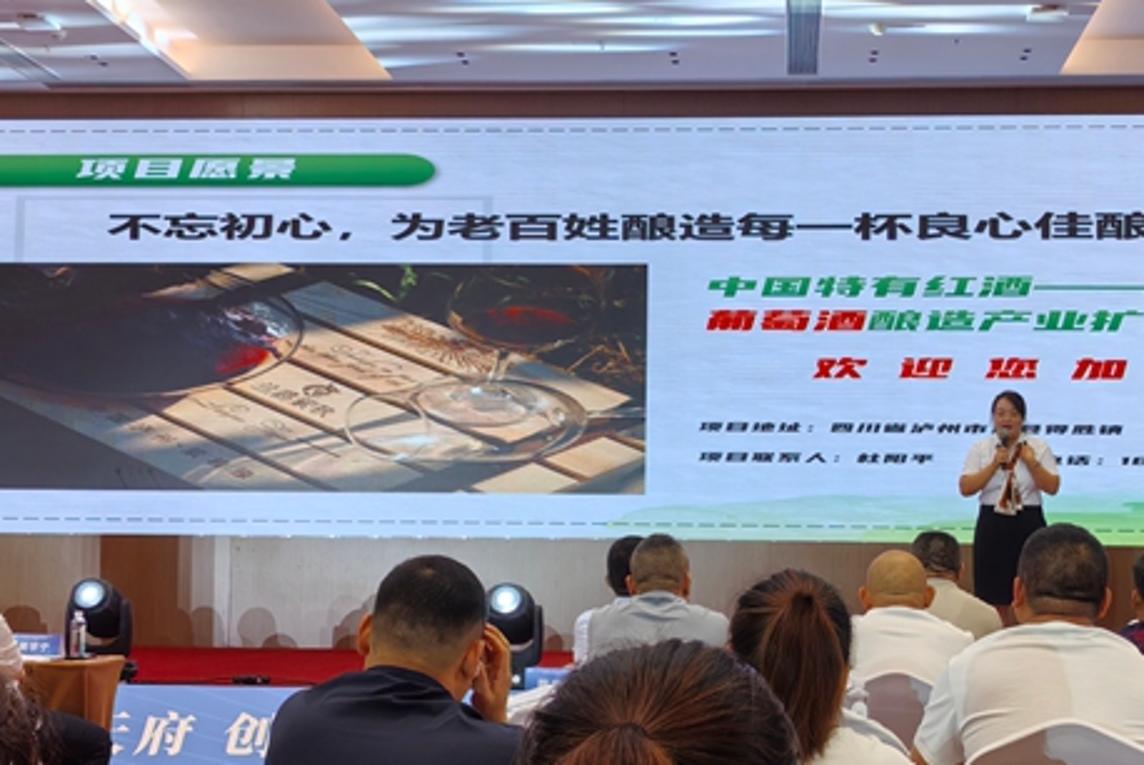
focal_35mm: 61
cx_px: 639
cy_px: 418
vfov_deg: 22.3
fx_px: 1940
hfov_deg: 32.8
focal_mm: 5.52
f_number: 1.9
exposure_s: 1/220
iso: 50
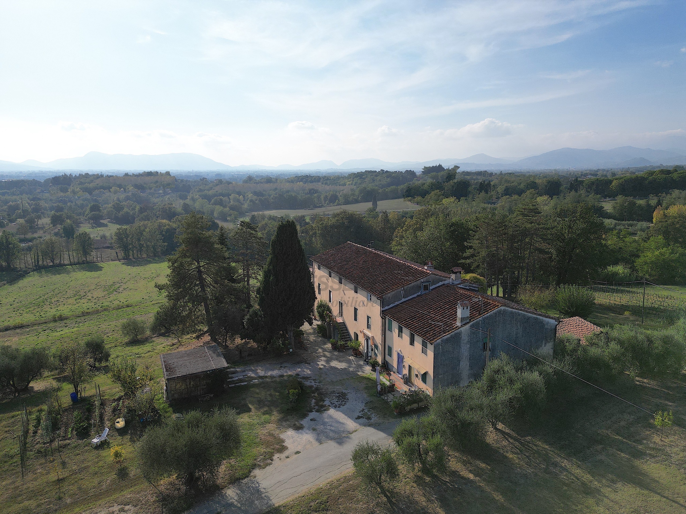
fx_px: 476
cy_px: 257
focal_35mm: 24
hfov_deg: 71.6
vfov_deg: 56.8
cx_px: 343
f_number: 1.7
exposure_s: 1/5000
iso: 100
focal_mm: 6.72
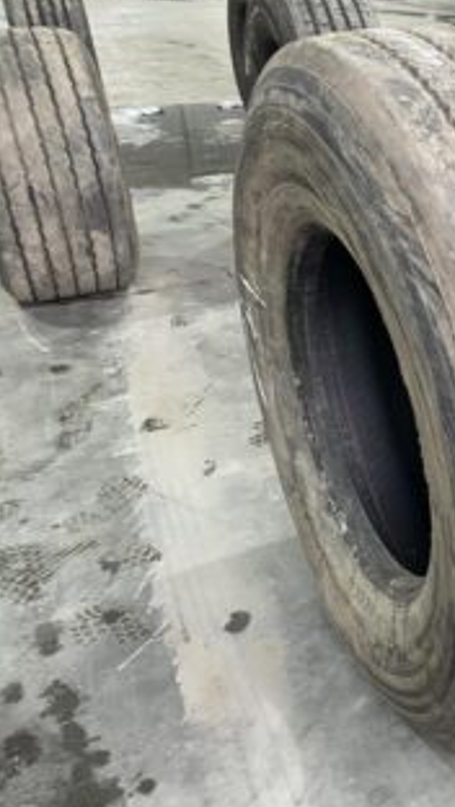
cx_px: 553
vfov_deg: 51.6
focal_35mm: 39
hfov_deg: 26.8
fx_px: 835
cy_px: 400
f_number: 1.8
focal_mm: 4.25
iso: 80
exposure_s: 1/50
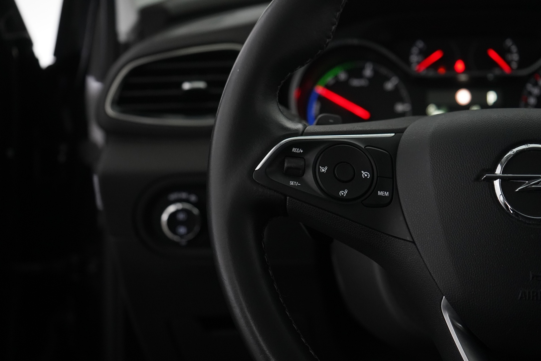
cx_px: 270
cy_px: 180
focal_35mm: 53
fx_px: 796
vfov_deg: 25.5
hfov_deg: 37.5
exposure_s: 1/60
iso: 4000
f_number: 5
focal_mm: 53
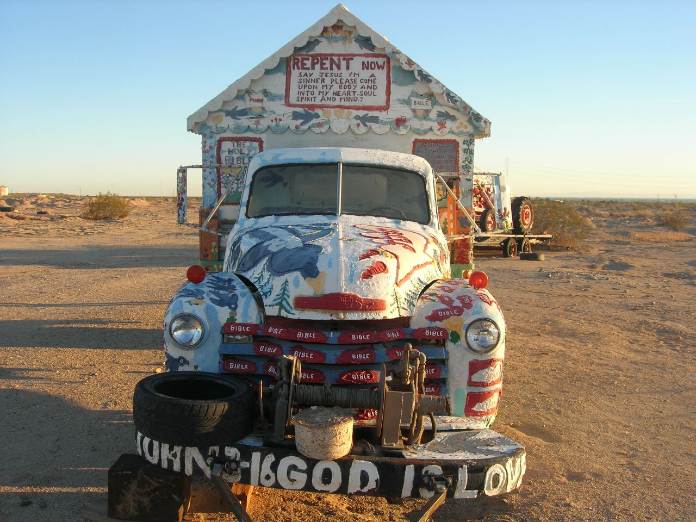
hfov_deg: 49.0
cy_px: 261
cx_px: 348
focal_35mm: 38
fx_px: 764
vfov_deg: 37.7
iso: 64
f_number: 4.8
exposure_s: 1/164
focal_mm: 7.8
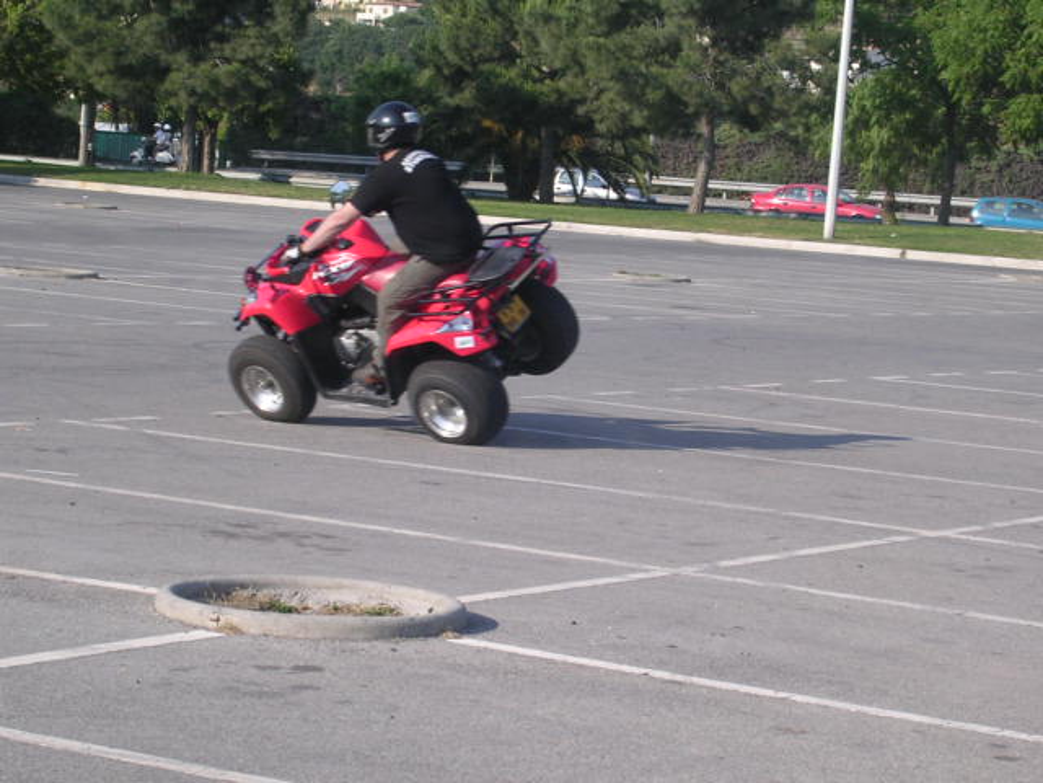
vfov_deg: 12.9
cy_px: 392
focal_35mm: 115
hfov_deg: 17.1
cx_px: 522
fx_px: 3465
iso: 100
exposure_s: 1/263
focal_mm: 17.4
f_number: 4.9
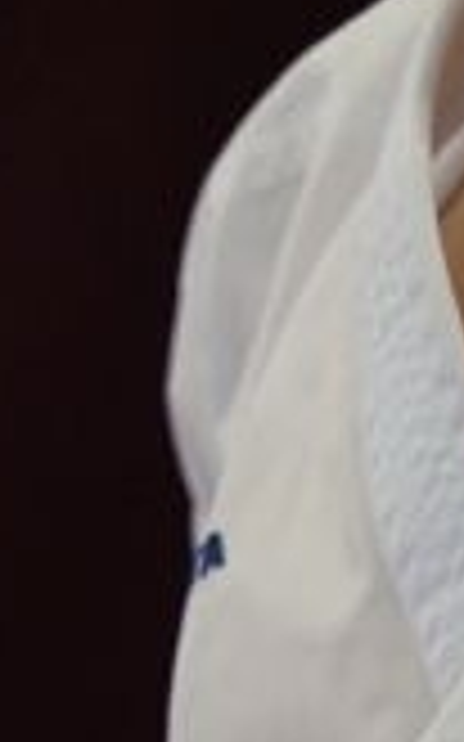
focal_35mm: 2968
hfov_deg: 0.4
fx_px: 60103
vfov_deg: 0.7
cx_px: 734
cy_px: 1016
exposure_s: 1/500
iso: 500
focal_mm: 400
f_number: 2.8
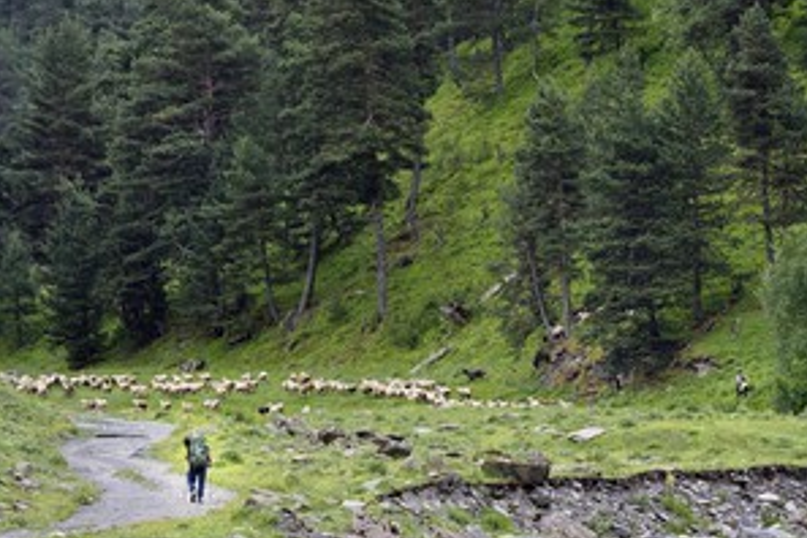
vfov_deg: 4.9
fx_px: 6343
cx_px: 481
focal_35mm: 283
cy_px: 277
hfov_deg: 7.3
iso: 320
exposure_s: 1/250
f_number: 9
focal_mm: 200
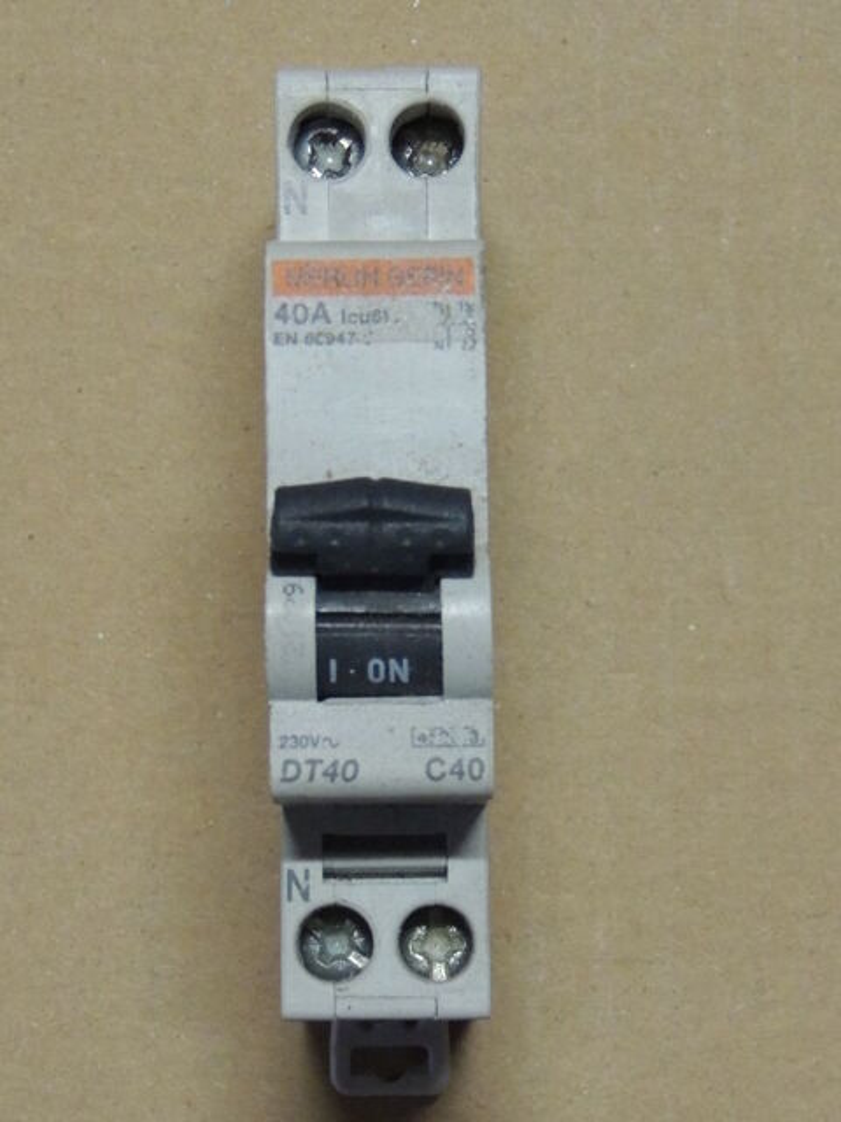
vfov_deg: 32.2
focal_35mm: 60
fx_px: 1944
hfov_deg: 24.4
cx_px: 420
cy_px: 561
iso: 720
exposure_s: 1/15
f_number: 3.7
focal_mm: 10.7
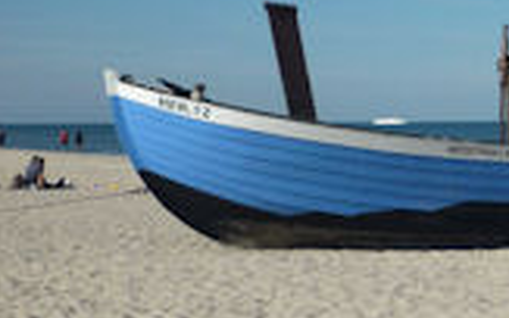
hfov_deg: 18.7
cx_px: 550
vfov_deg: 12.2
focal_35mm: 107
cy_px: 36
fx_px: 1485
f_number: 8
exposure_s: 1/320
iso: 80
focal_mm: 5.5
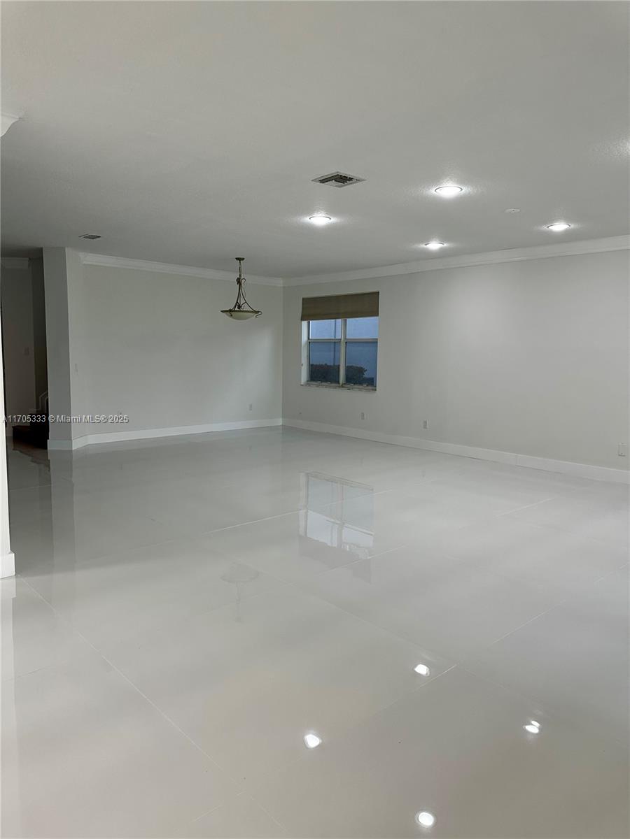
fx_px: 582
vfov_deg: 71.6
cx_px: 315
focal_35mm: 24
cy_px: 420
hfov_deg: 56.8
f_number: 1.78
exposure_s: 1/125
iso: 100
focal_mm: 6.86
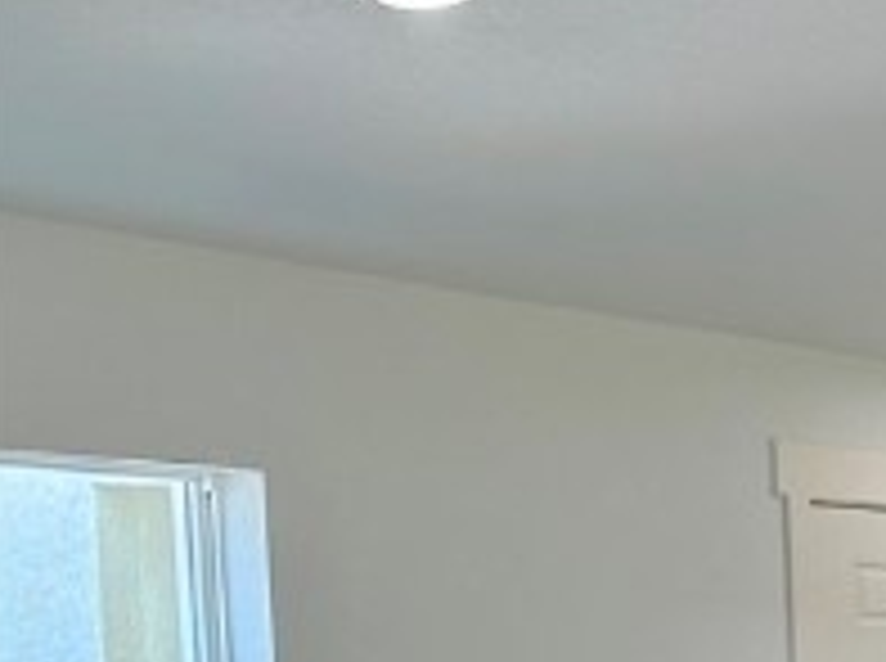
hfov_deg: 11.9
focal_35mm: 125
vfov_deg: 11.3
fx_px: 3194
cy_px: 1022
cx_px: 2285
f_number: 1.78
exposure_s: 1/120
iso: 80
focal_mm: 6.86
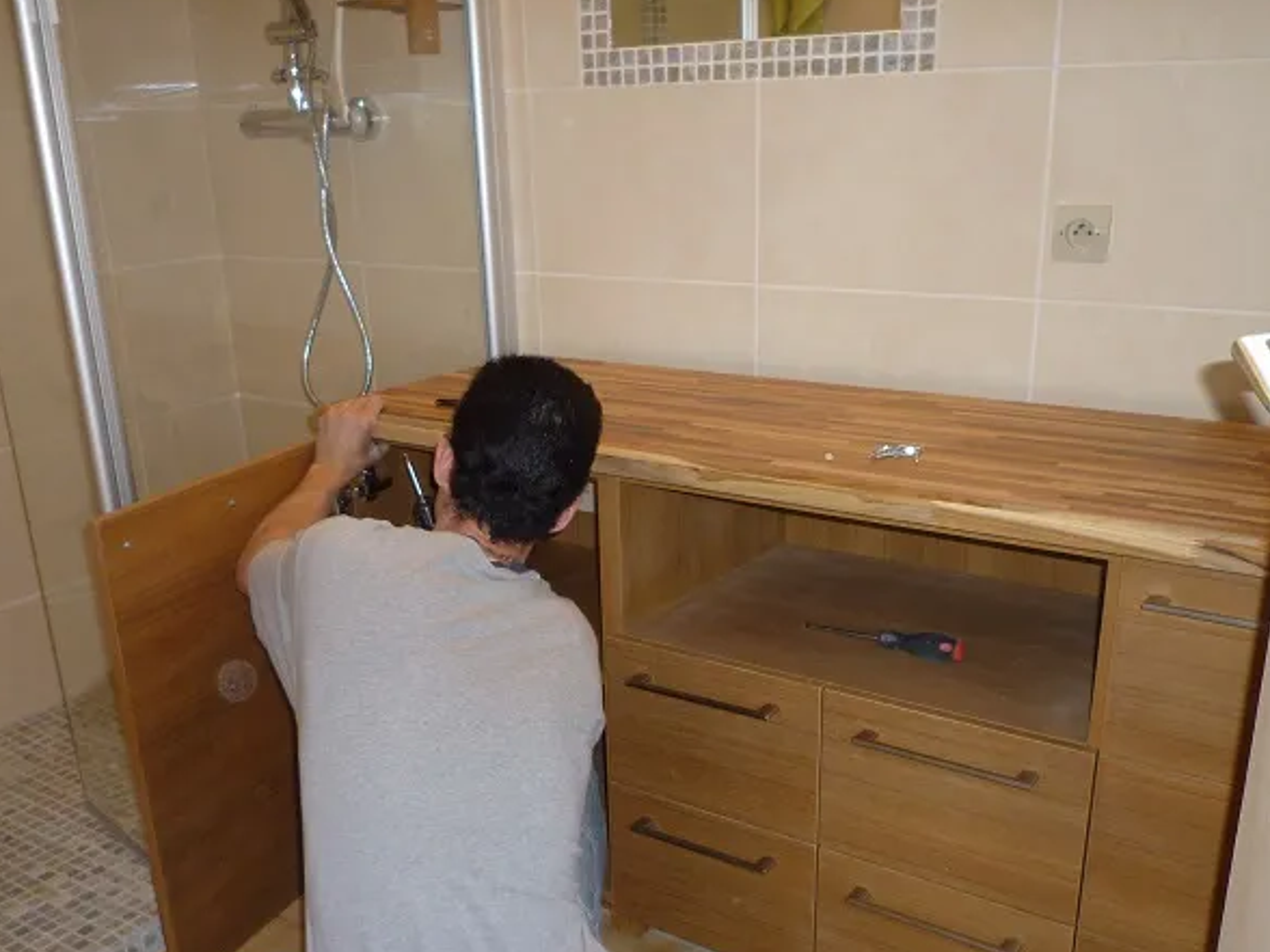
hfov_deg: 53.9
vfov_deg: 41.3
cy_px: 624
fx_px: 1247
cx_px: 616
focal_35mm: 34
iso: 100
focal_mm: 4.4
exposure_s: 1/30
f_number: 2.8
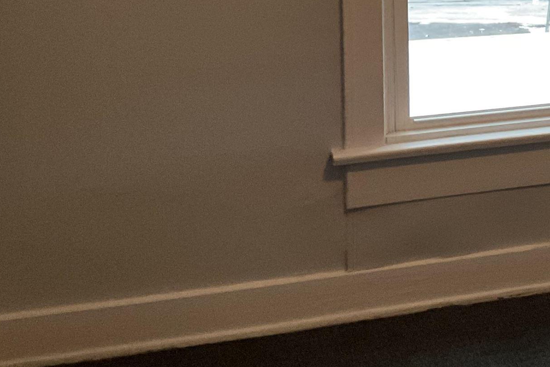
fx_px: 1161
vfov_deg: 17.2
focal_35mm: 76
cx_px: 608
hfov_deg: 24.8
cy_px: -68
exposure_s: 1/30
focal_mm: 3
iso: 250
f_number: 1.8
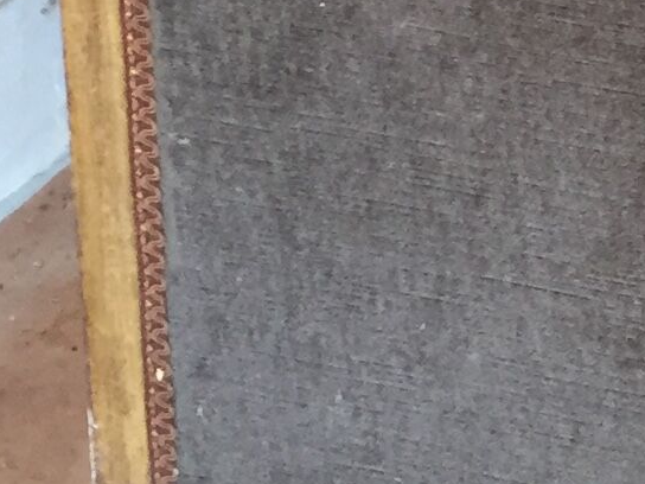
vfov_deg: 8.3
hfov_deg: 10.3
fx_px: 3242
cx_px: 1380
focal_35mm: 174
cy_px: -269
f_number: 2.2
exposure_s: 1/33
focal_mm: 4.15
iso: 160
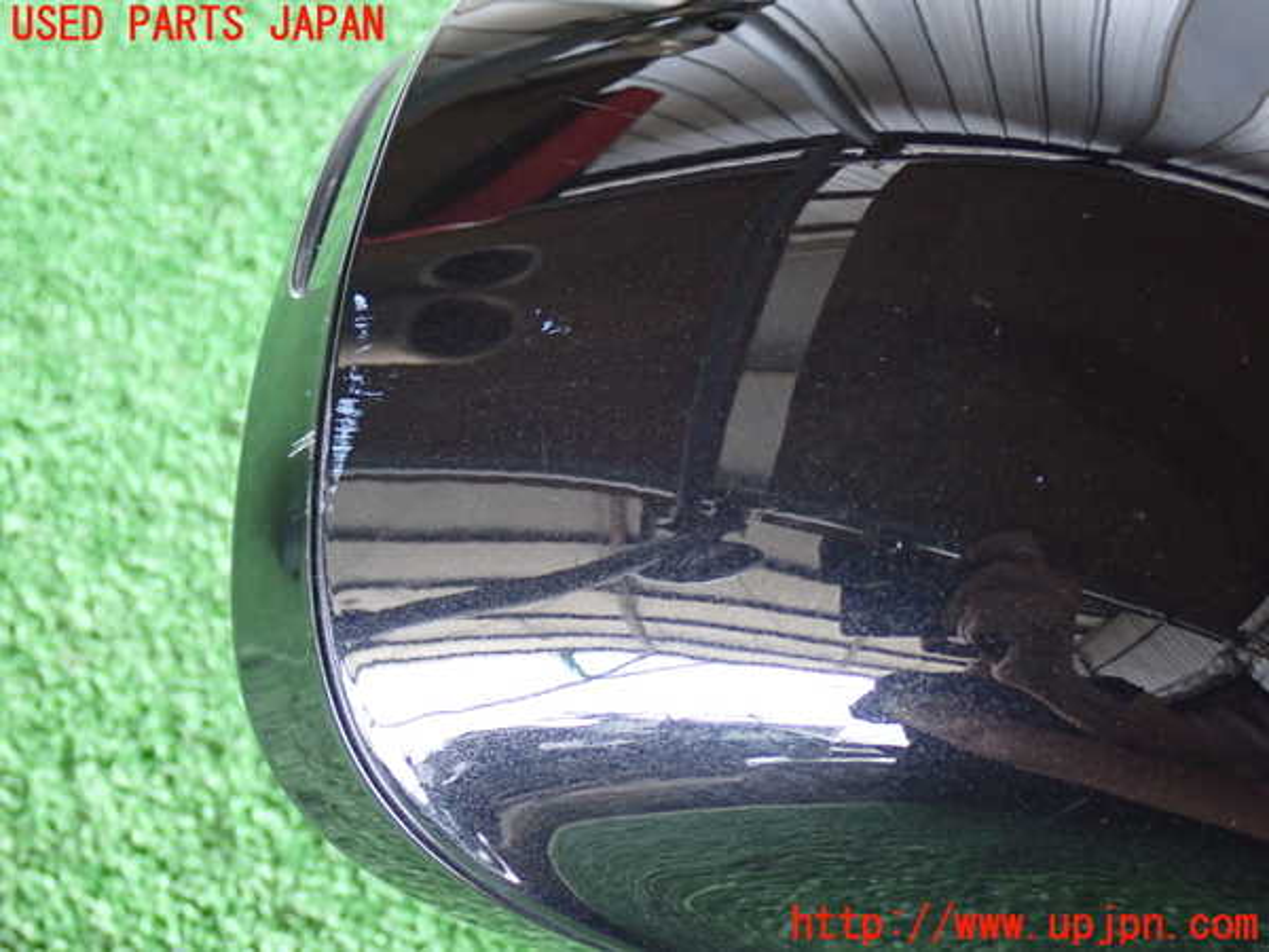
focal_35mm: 54
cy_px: 476
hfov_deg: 35.5
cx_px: 634
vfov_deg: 27.0
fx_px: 1980
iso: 640
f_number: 3.3
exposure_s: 1/50
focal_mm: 9.65
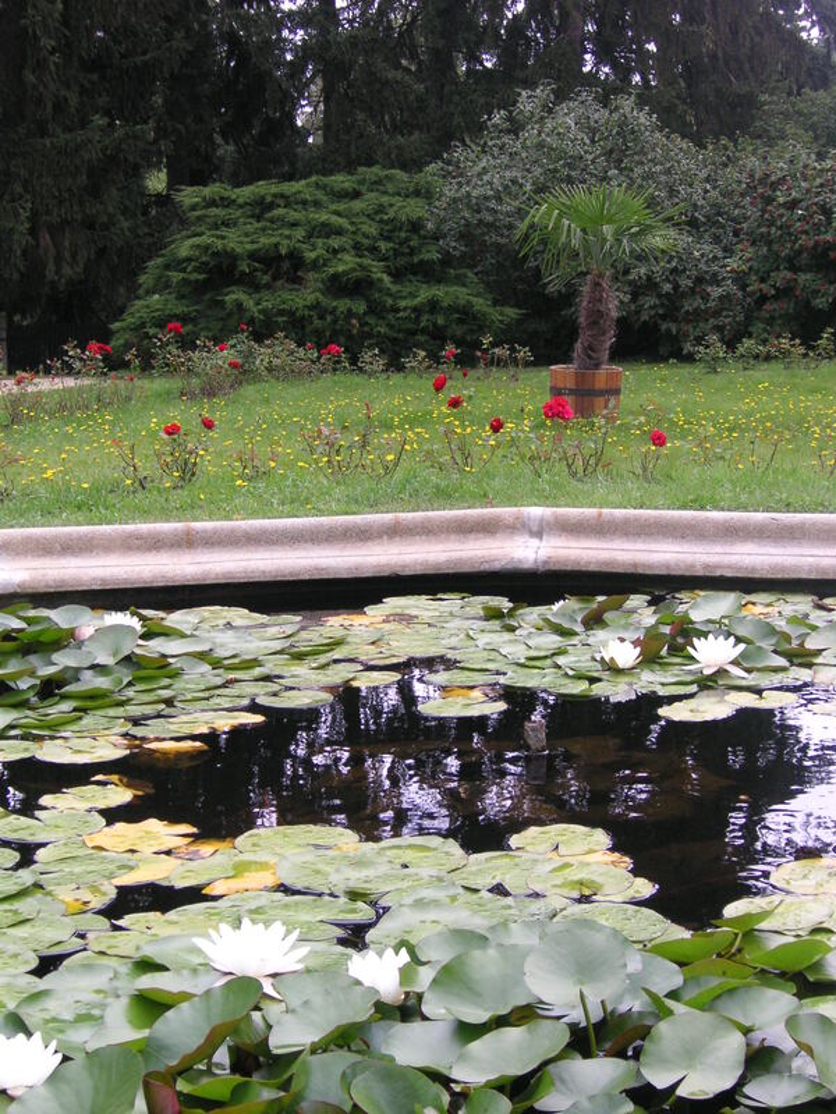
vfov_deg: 36.2
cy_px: 557
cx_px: 418
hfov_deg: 27.5
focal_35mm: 53
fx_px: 1707
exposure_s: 1/125
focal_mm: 8.9
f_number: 3.6
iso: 50
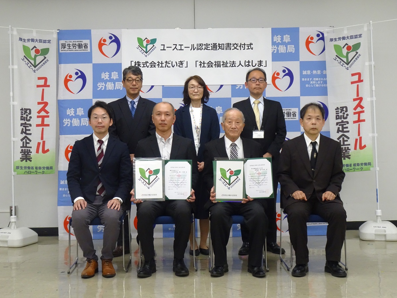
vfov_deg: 28.6
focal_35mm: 51
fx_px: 585
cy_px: 147
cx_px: 198
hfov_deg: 37.5
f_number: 4.5
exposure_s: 1/80
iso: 800
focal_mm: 8.51
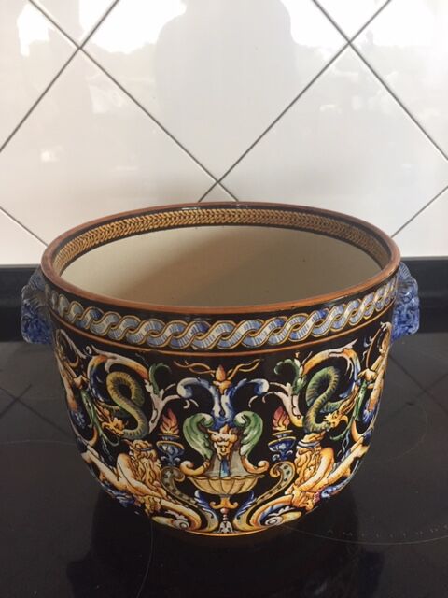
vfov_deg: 61.7
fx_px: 500
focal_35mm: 29
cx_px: 224
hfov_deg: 48.2
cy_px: 299
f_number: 2.2
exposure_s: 1/33
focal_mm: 4.15
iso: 160
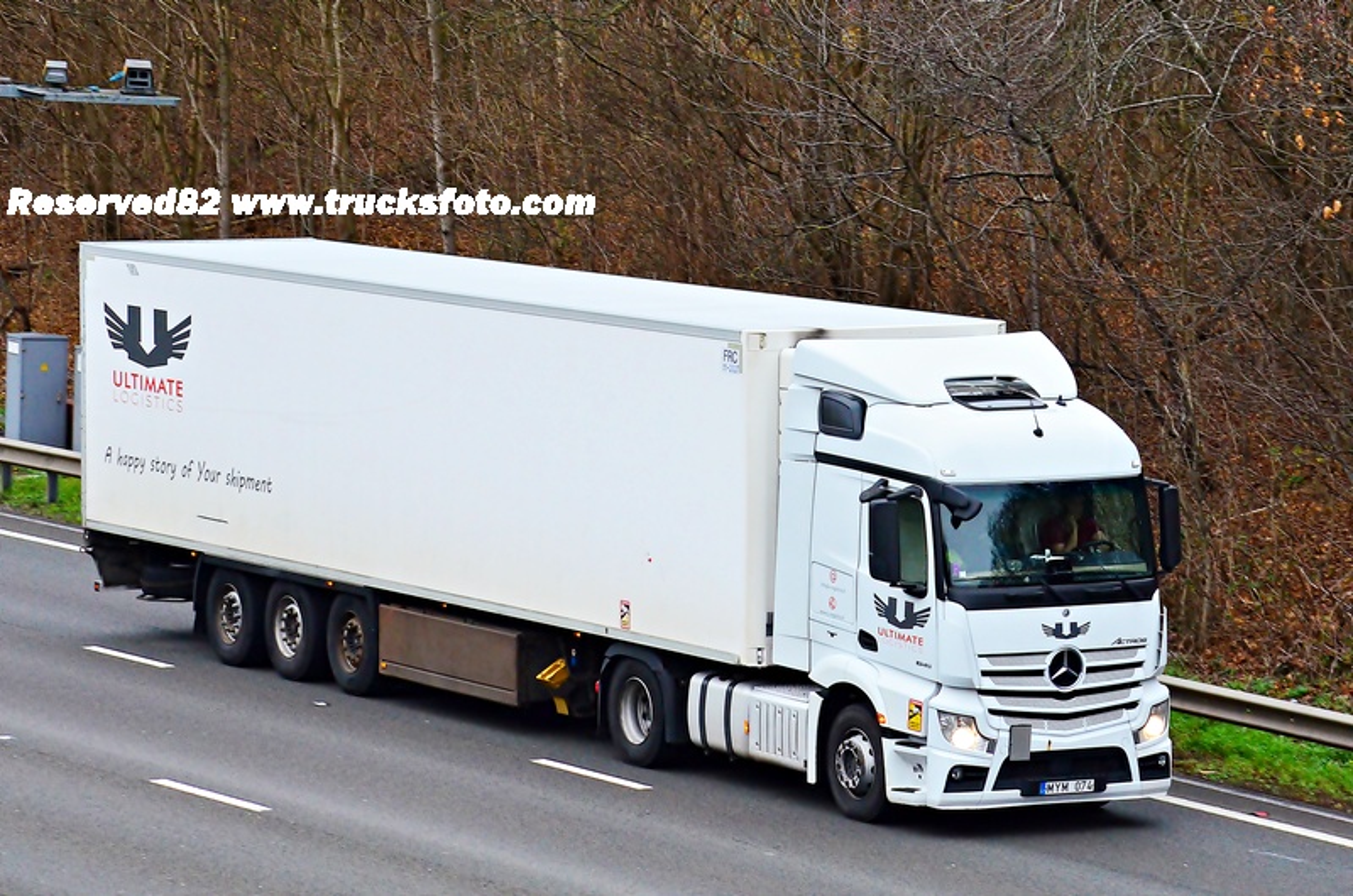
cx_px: 676
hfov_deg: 12.5
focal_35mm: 165
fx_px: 6189
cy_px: 448
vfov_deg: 8.3
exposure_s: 1/640
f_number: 7.1
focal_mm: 110
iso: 1600
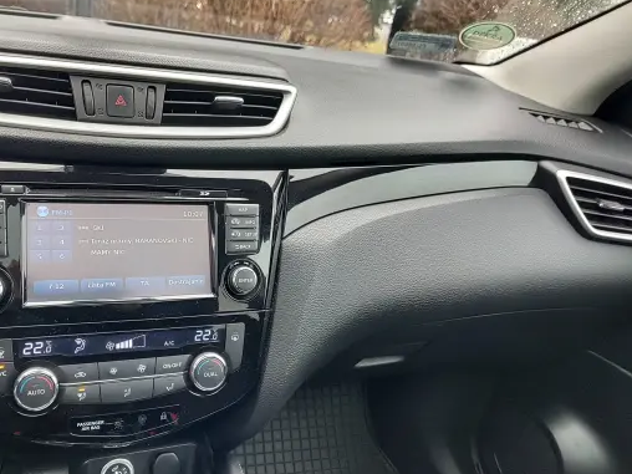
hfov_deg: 60.9
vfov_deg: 48.2
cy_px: 248
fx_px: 529
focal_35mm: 29
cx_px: 239
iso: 190
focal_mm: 5.56
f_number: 1.8
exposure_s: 1/100
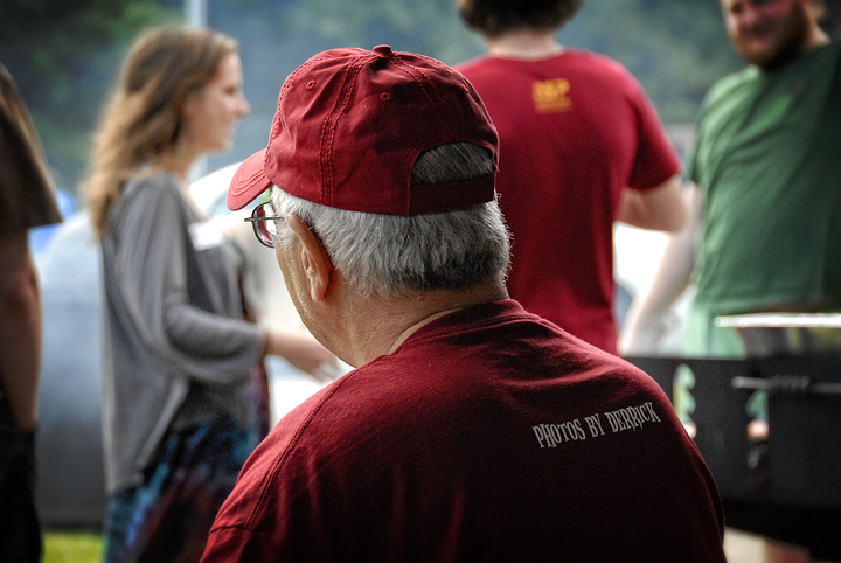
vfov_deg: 11.2
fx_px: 2877
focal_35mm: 123
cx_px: 420
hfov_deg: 16.6
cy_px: 282
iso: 1600
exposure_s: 1/640
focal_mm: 82
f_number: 5
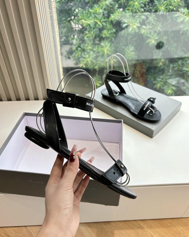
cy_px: 119
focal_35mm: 28
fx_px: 196
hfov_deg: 51.5
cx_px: 95
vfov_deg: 62.2
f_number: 1.6
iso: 50
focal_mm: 5.96
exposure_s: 1/207
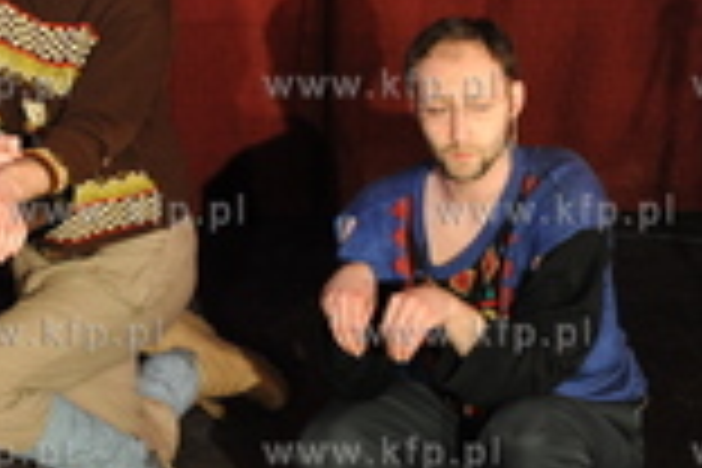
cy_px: 270
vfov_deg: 4.5
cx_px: -144
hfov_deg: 6.6
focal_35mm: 308
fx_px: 6006
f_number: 4
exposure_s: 1/125
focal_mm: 120
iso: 1600
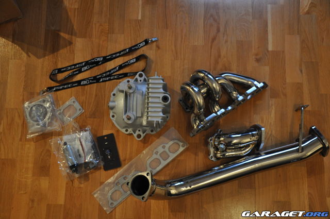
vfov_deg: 34.1
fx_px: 357
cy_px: 110
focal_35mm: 39
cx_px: 165
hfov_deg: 49.6
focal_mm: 26
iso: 1000
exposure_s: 1/8
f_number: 4
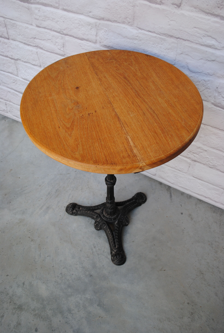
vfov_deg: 53.0
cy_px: 166
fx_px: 334
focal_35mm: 36
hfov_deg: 37.0
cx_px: 112
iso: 200
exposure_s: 1/80
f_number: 4.2
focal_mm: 24
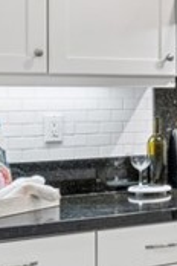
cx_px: 400
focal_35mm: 94
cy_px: 100
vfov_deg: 21.6
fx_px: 693
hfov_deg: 12.2
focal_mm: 16
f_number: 9
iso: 400
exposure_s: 1/6
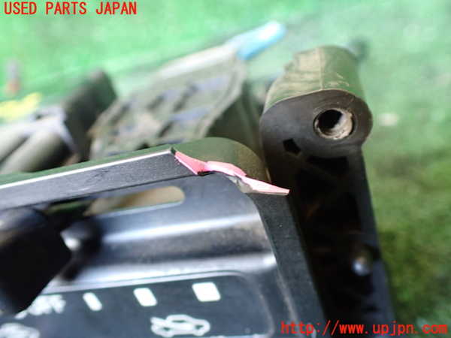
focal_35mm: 30
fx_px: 391
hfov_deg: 60.0
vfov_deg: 46.8
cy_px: 169
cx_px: 226
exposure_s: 1/30
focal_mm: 5.4
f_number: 2.3
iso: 800
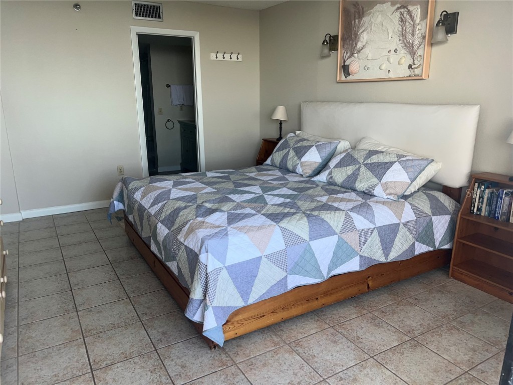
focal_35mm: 26
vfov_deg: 53.1
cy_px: 192
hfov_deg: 67.3
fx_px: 385
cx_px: 256
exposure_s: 1/177
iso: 32
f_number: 1.5
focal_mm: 5.7
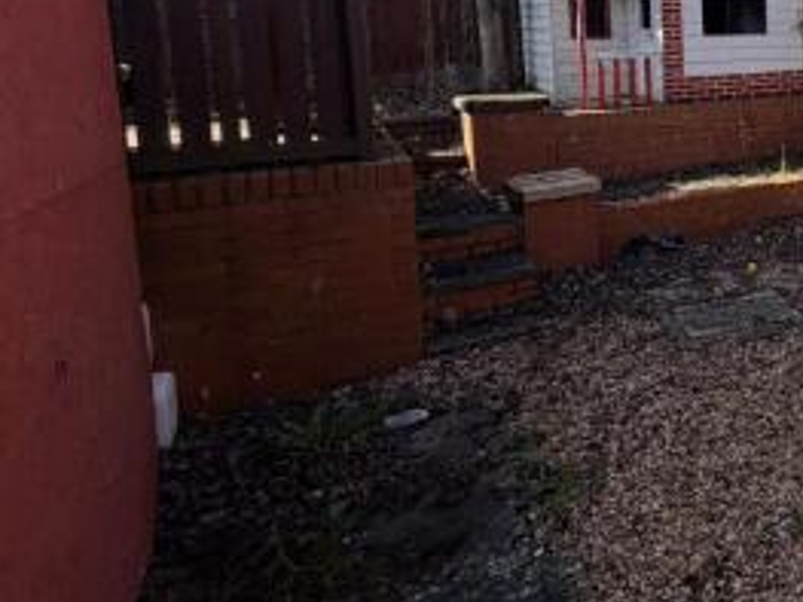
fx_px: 719
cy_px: 99
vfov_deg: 42.8
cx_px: 866
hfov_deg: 45.3
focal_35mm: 31
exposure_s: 1/607
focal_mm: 2.22
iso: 40
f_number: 2.2
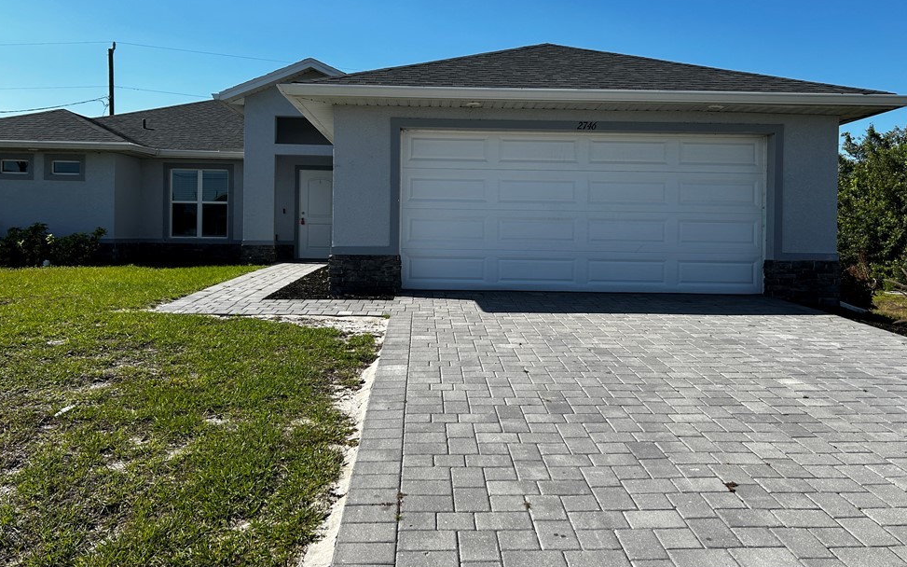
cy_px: 232
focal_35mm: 29
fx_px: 717
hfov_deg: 64.6
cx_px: 452
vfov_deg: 43.0
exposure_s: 1/4444
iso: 50
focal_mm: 5.7
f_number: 1.5
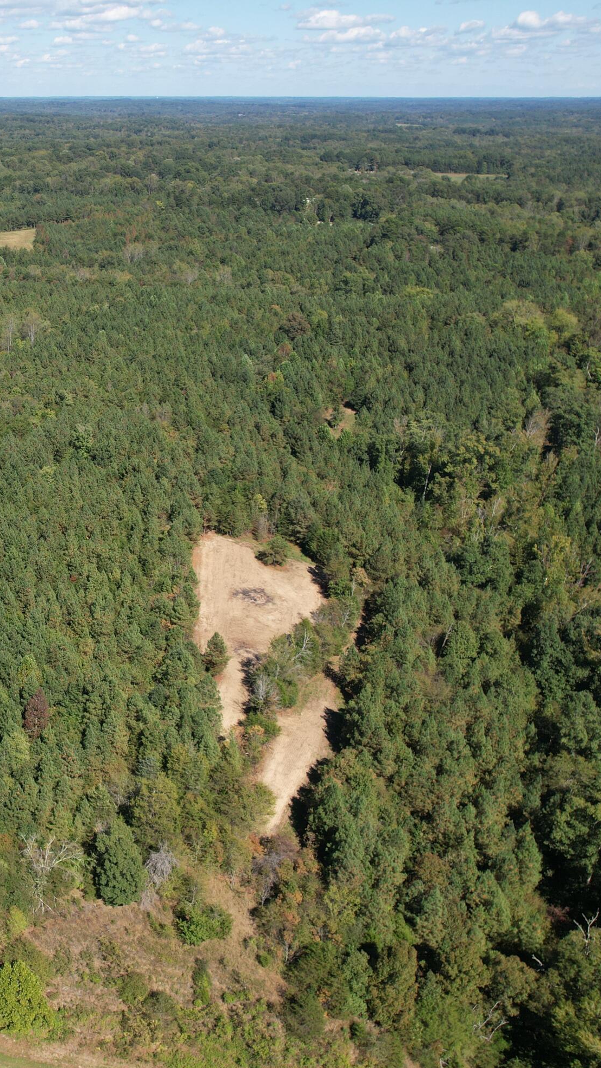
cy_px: 540
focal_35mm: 35
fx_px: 992
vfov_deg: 56.6
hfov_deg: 30.9
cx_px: -21
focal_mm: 8.38
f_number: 2.8
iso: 110
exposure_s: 1/1500
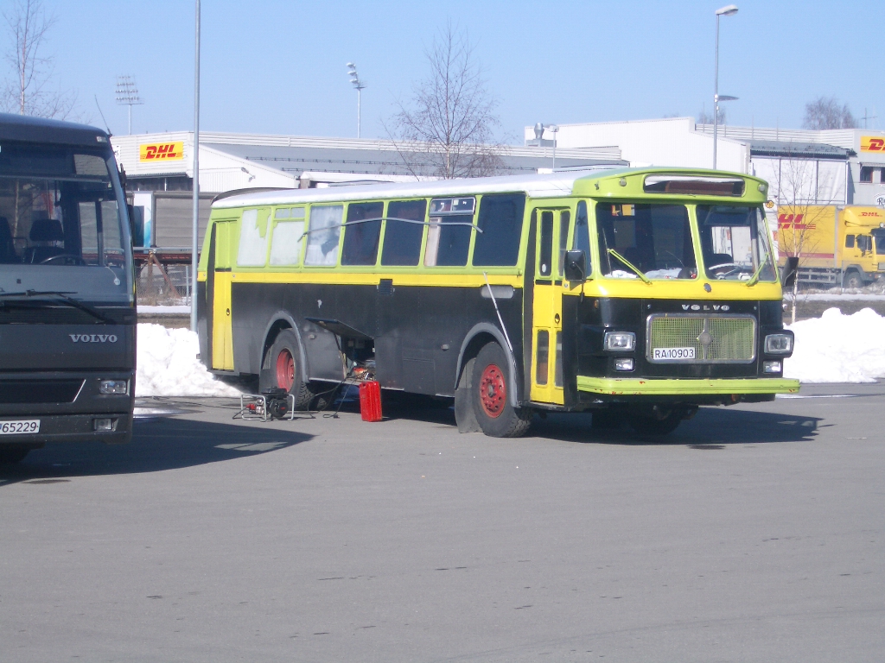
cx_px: 442
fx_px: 2250
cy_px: 332
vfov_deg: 16.8
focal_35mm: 88
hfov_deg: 22.3
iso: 50
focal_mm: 14.6
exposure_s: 1/200
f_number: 7
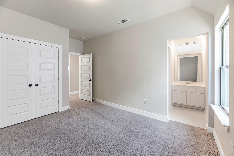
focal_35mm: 14
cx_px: 117
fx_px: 91
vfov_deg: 81.1
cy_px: 78
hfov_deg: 104.3
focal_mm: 14
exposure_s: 1/25
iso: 100
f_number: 8
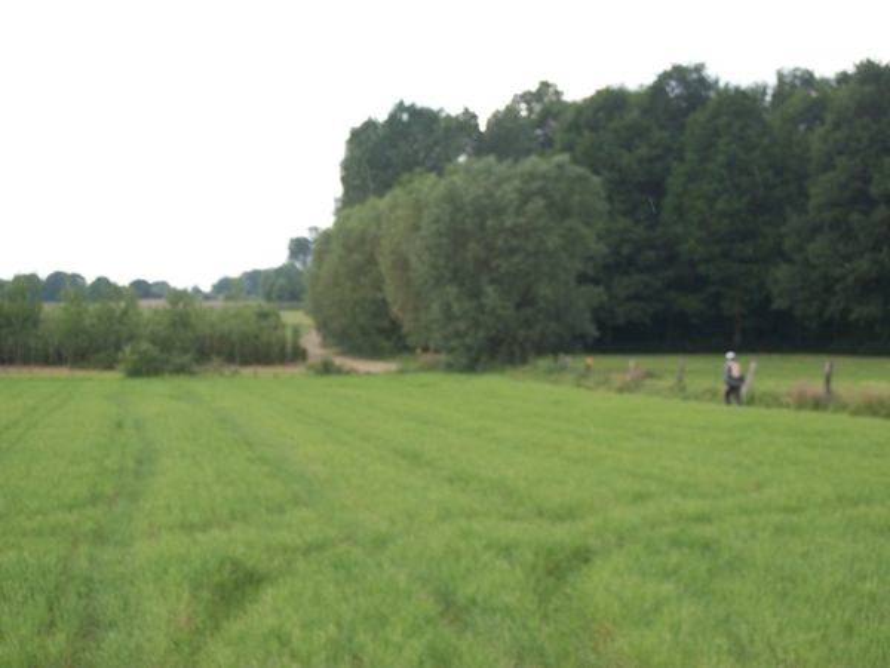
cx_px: 445
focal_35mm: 77
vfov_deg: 19.1
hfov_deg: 25.3
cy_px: 334
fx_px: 1980
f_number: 4.6
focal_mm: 13.7
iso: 80
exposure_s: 1/160
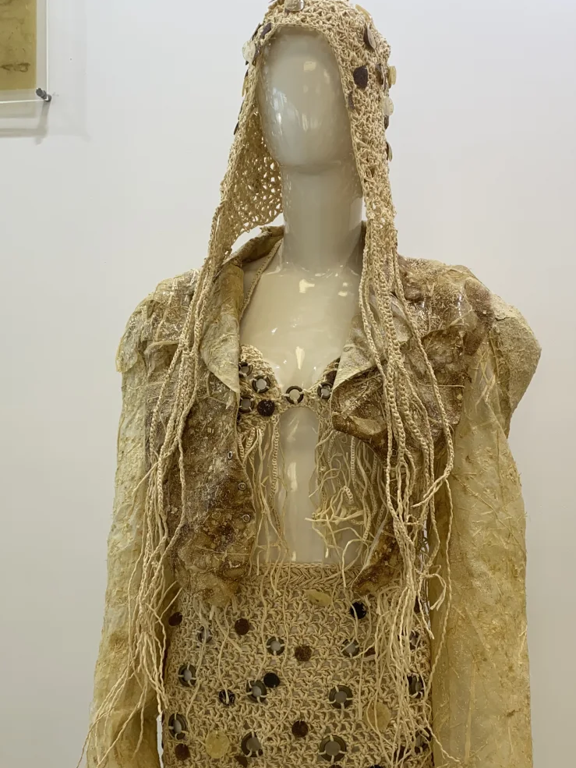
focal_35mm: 38
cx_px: 321
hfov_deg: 37.7
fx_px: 843
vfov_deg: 48.6
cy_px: 471
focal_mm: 4.25
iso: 32
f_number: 1.8
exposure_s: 1/126
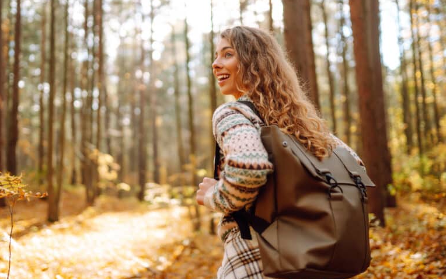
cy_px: 125
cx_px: 204
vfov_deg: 30.5
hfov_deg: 47.1
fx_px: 511
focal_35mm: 42
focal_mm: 35
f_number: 1.4
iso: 200
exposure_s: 1/1250
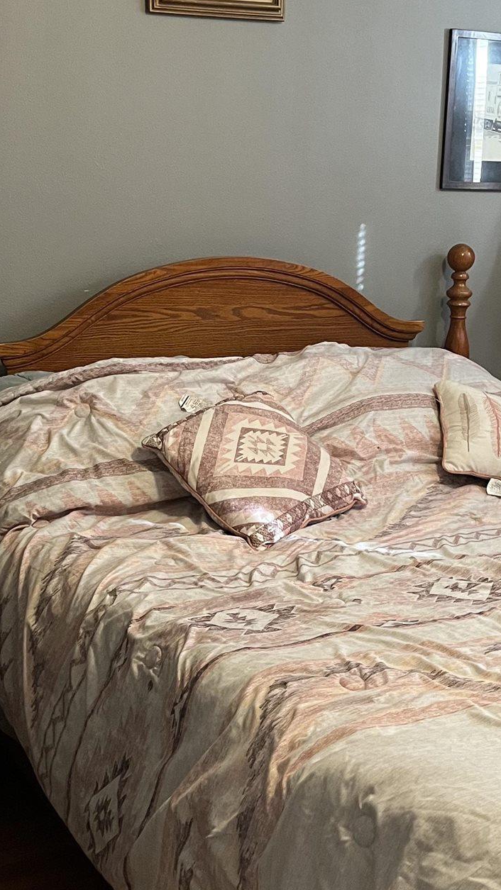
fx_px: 1228
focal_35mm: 52
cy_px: 391
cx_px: 282
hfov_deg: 23.0
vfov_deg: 39.8
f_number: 1.6
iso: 400
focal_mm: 5.1
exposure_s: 1/40
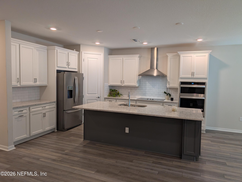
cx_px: 121
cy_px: 91
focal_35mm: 24
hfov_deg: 71.5
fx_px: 168
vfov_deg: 56.9
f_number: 1.68
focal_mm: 6.9
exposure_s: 1/120
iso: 23
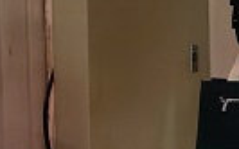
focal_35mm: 151
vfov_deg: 8.5
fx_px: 983
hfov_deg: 11.3
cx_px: 595
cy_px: -78
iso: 100
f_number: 1.6
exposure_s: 1/50
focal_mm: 5.56
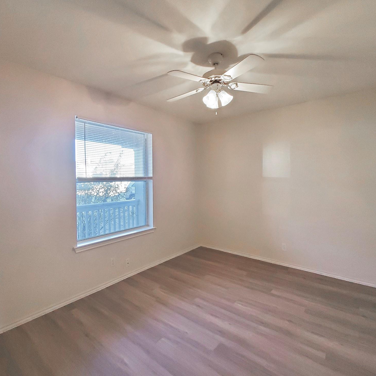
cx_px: 186
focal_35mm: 16
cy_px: 184
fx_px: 197
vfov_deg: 87.4
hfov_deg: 87.4
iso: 250
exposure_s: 1/60
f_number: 2.2
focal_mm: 1.8
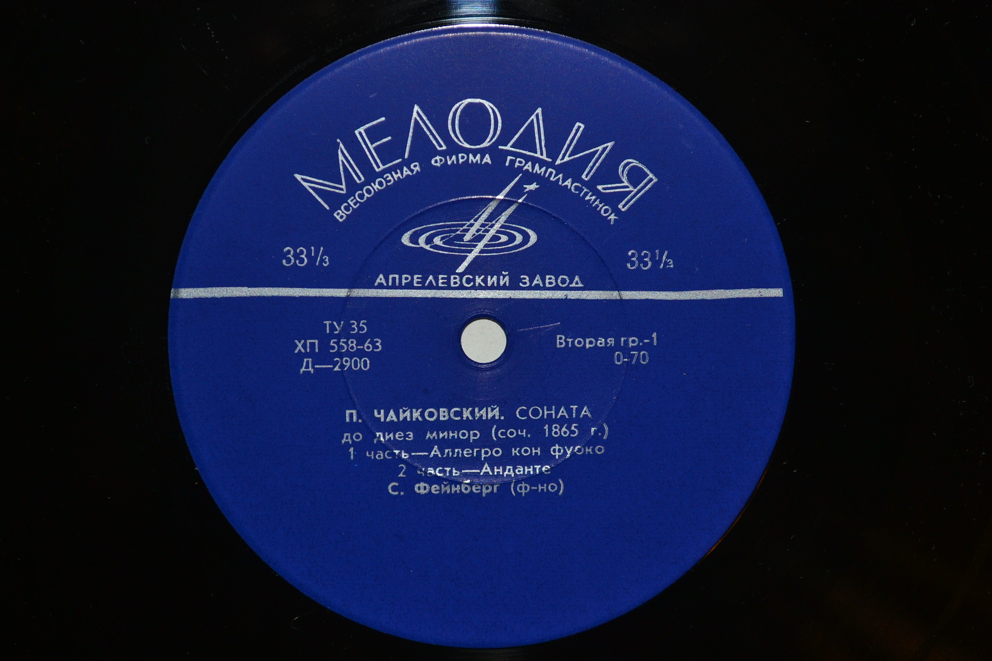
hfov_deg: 24.6
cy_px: 330
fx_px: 2273
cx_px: 496
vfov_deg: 16.6
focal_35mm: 82
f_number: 5.6
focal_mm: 55
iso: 100
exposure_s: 1/60
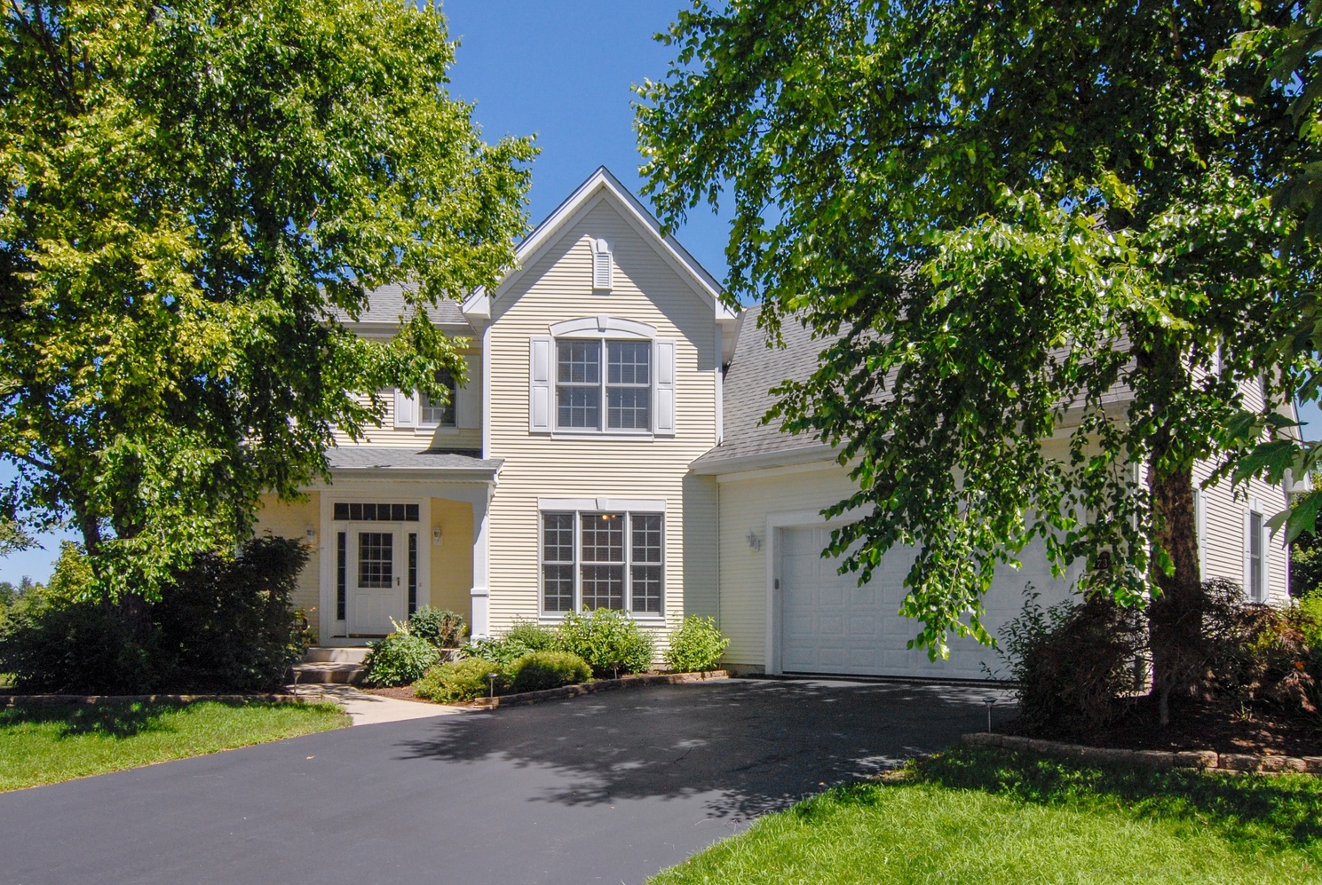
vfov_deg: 49.7
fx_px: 956
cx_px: 702
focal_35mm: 26
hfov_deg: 69.3
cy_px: 462
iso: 320
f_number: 9
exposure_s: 1/500
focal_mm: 16
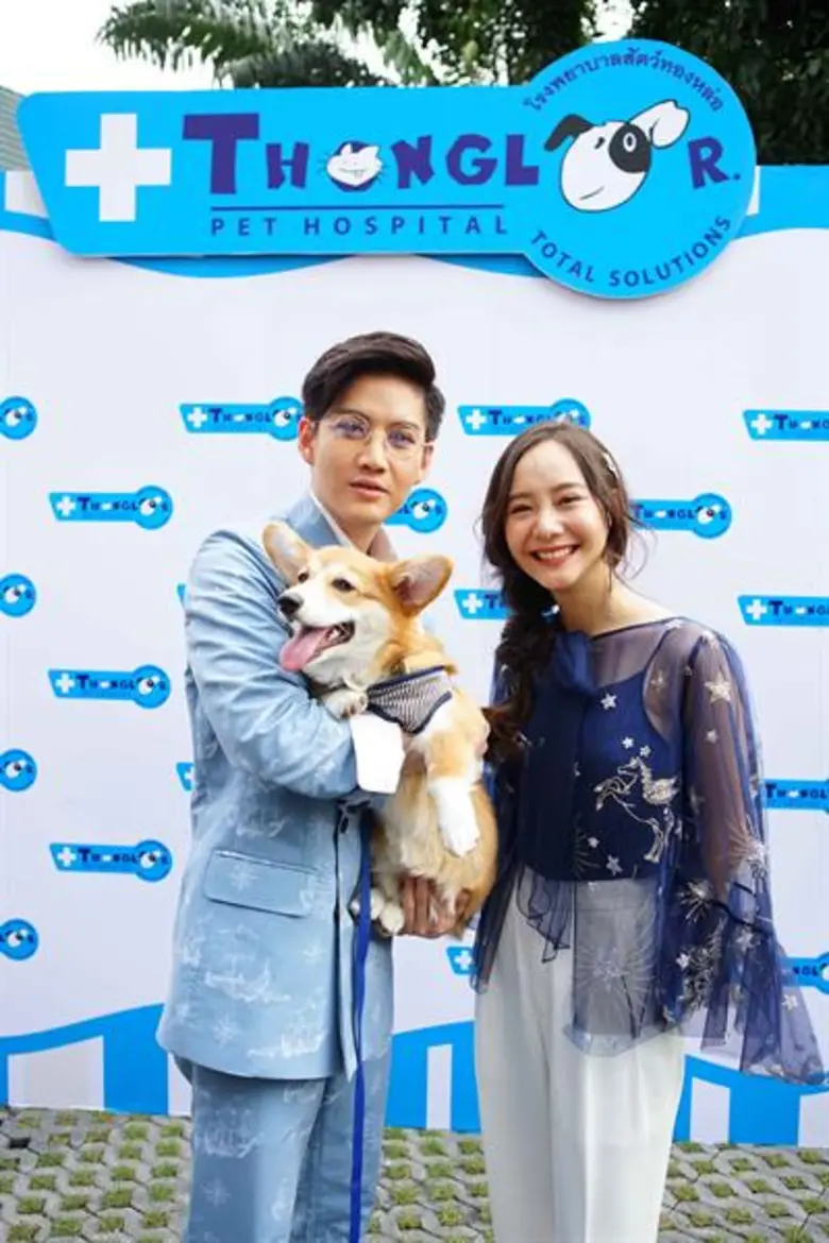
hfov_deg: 41.1
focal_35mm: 32
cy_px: 622
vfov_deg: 58.7
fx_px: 1105
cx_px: 414
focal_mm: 32
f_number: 4
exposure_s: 1/1600
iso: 1000
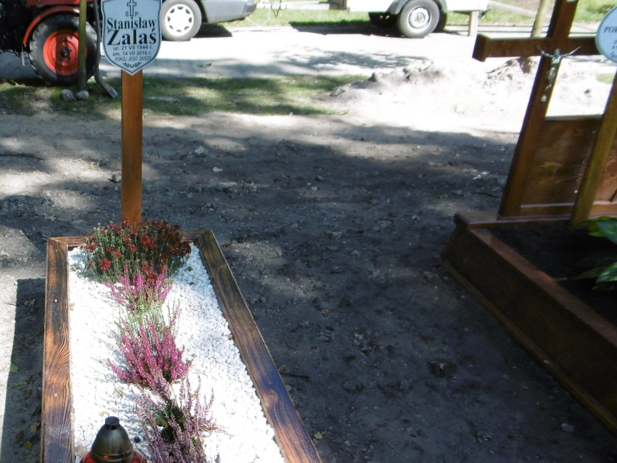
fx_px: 749
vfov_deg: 34.0
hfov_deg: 42.5
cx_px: 110
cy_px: 311
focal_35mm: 42
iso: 100
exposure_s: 1/320
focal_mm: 4.3
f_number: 3.1
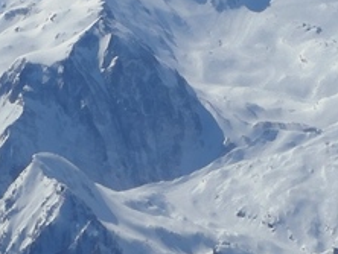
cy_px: 172
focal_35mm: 641
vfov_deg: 2.3
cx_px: 356
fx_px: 6266
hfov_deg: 3.1
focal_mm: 26.8
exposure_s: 1/800
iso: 100
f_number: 5.6
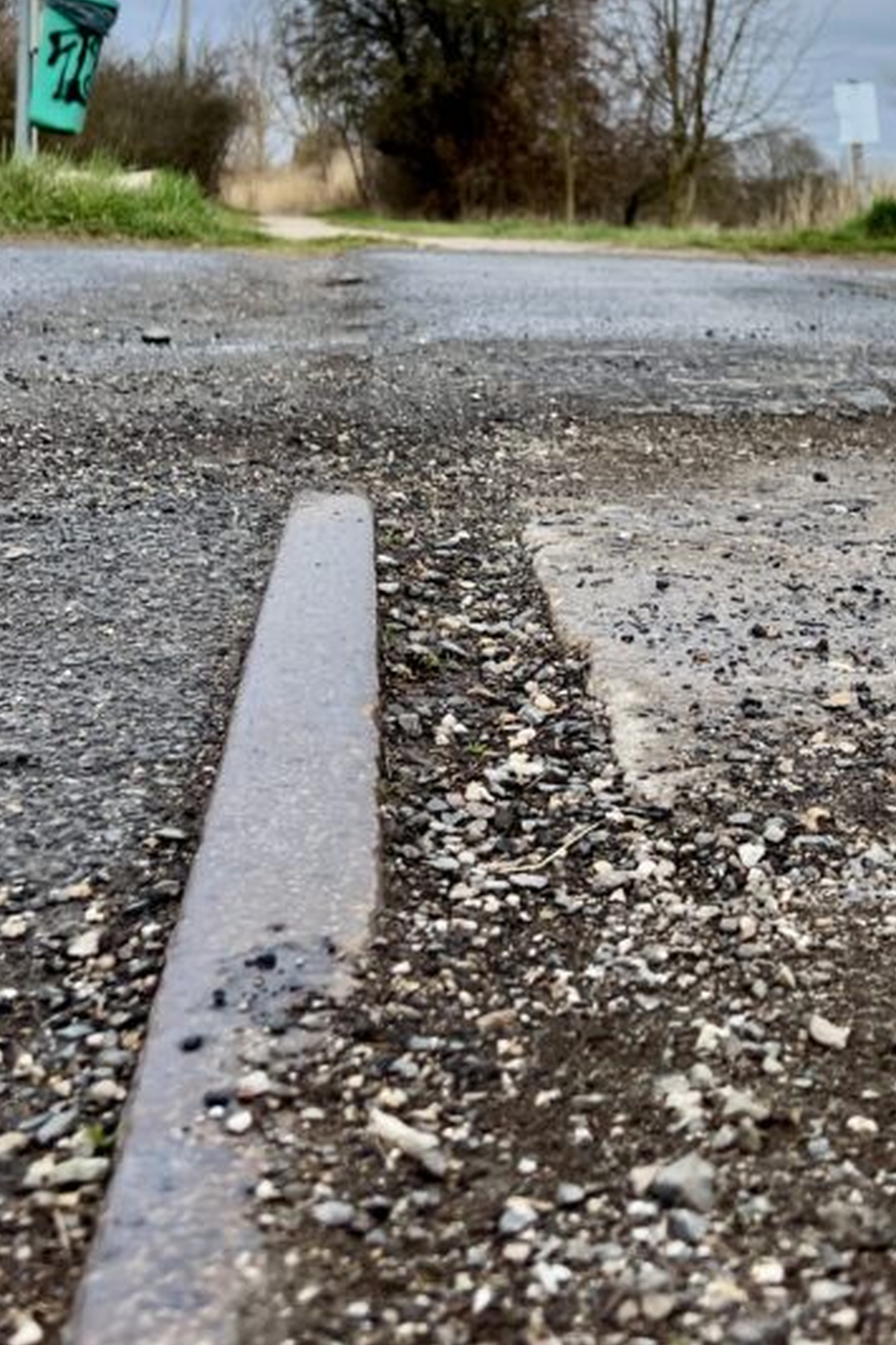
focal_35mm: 52
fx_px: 1942
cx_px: 548
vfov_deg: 37.1
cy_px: 300
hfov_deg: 25.9
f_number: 1.5
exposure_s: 1/3968
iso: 50
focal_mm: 5.7
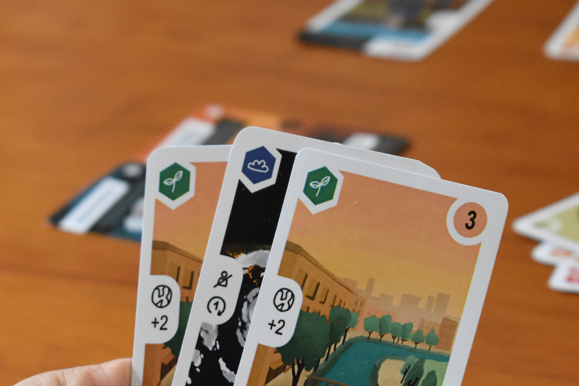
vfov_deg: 9.1
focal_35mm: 150
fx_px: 2411
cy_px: 285
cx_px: 299
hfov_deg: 13.7
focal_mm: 55
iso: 3200
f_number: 5.6
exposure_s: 1/100
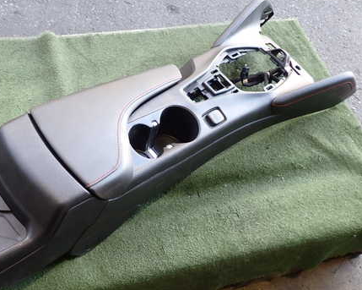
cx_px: 132
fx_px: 439
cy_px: 150
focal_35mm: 41
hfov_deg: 44.4
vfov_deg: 36.5
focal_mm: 5.4
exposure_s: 1/60
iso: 200
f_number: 2.3
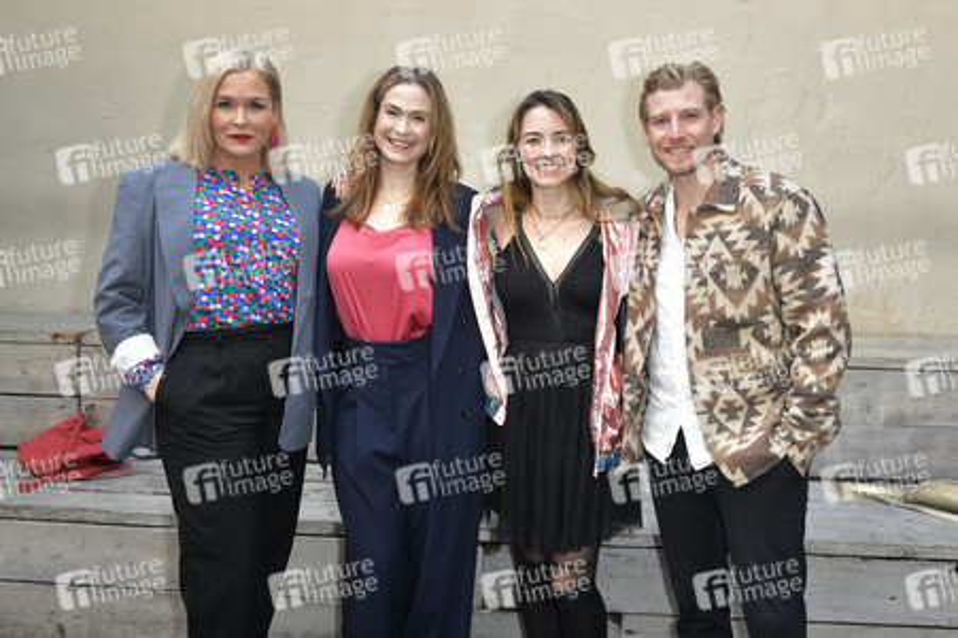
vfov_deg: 42.3
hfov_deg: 60.3
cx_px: 479
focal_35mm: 31
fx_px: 824
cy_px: 319
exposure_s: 1/200
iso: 2000
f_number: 6.3
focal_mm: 31
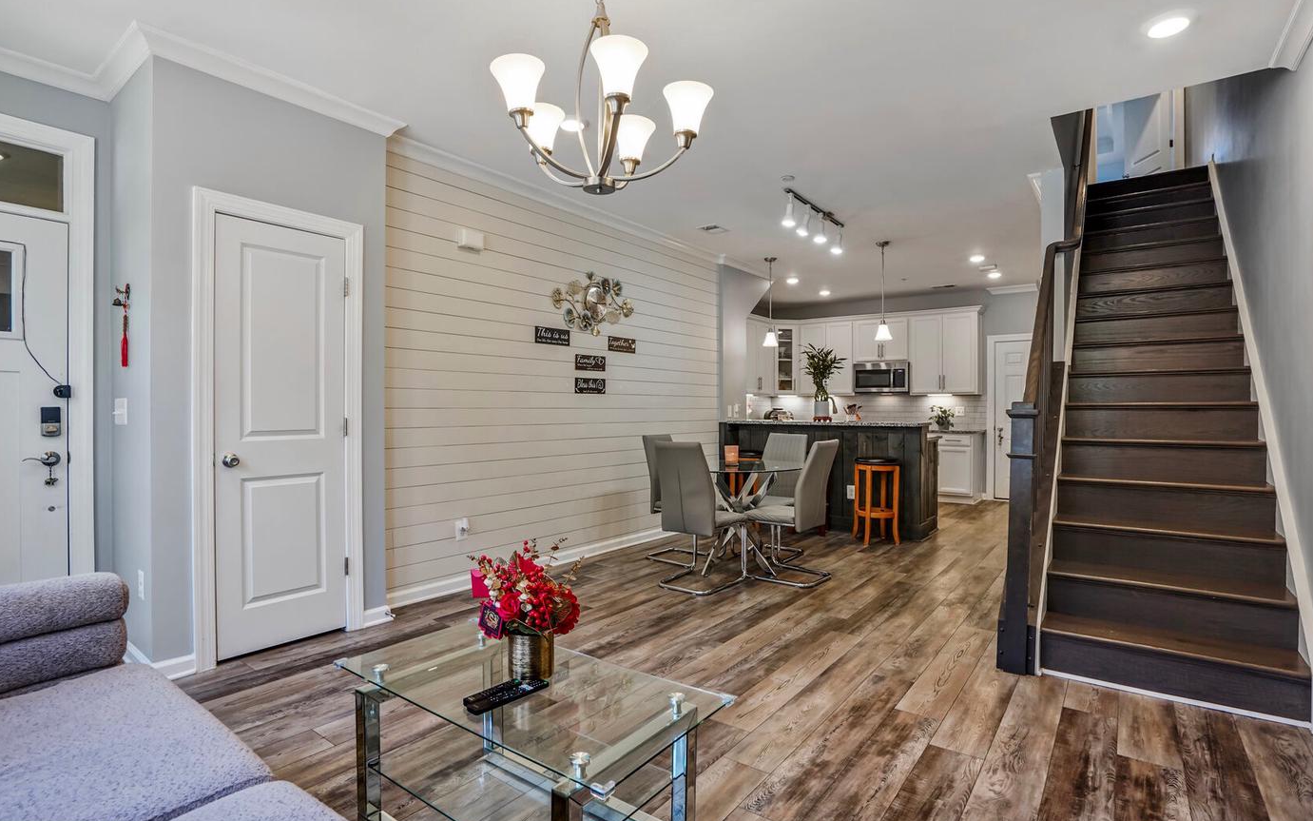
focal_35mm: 17
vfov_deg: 68.0
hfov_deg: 94.4
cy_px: 420
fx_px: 608
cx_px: 650
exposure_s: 1/15
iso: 800
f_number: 8
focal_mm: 16
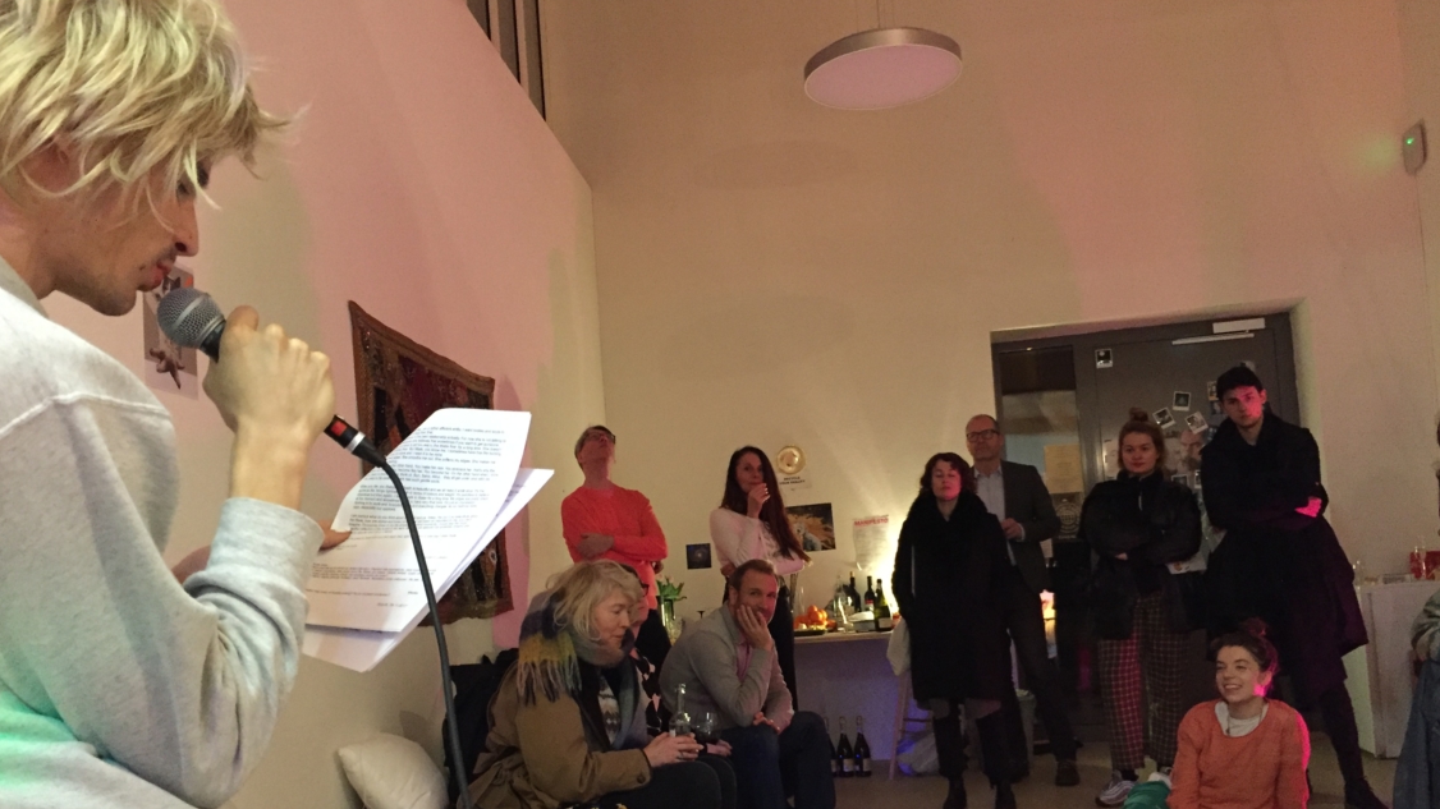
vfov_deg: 36.4
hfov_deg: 61.0
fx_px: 1222
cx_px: 721
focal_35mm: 32
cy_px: 525
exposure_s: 1/17
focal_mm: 4.15
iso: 400
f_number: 2.2
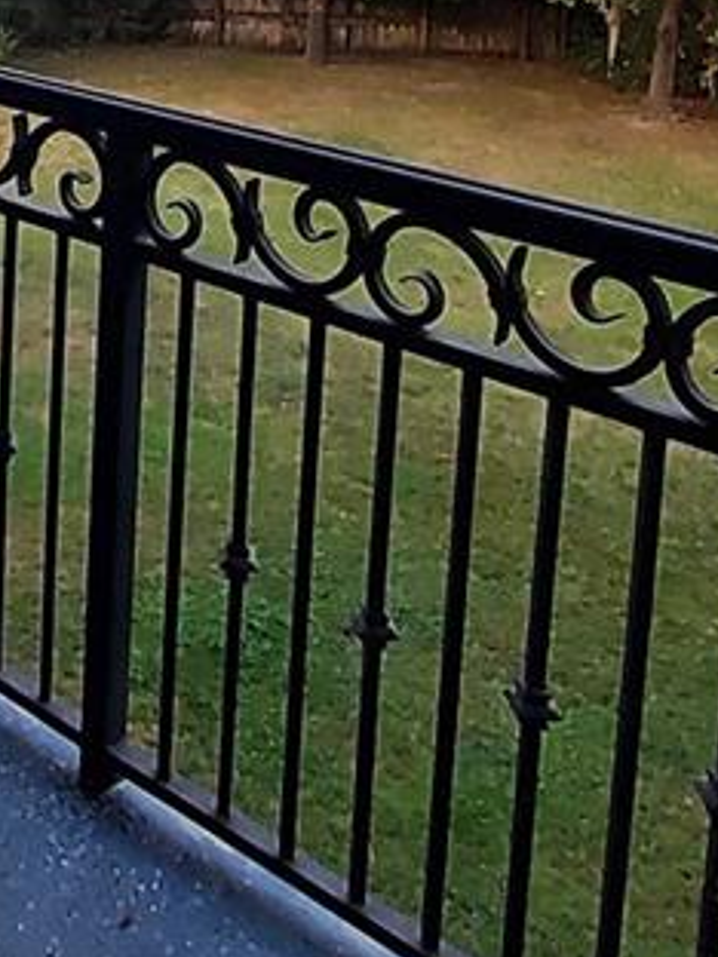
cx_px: 25
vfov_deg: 34.5
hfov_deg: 27.7
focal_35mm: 50
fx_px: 1383
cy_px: -15
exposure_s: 1/50
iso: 64
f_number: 2.2
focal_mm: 1.74
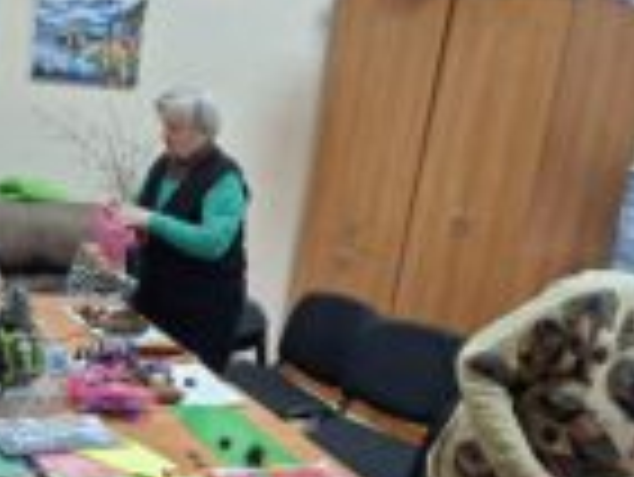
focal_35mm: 57
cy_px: 259
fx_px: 1045
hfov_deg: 33.4
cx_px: 207
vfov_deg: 25.7
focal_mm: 5.54
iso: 320
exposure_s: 1/50
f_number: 1.8
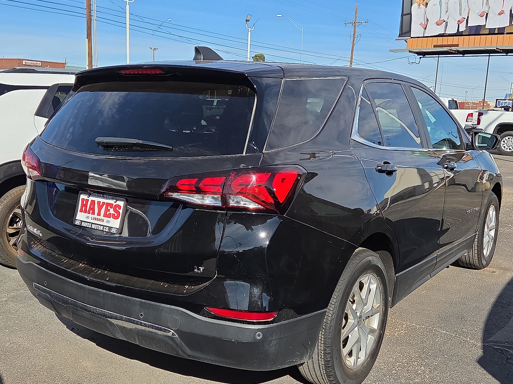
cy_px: 194
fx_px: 533
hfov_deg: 51.4
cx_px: 256
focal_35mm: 36
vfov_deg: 39.7
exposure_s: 1/2000
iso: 25
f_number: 1.8
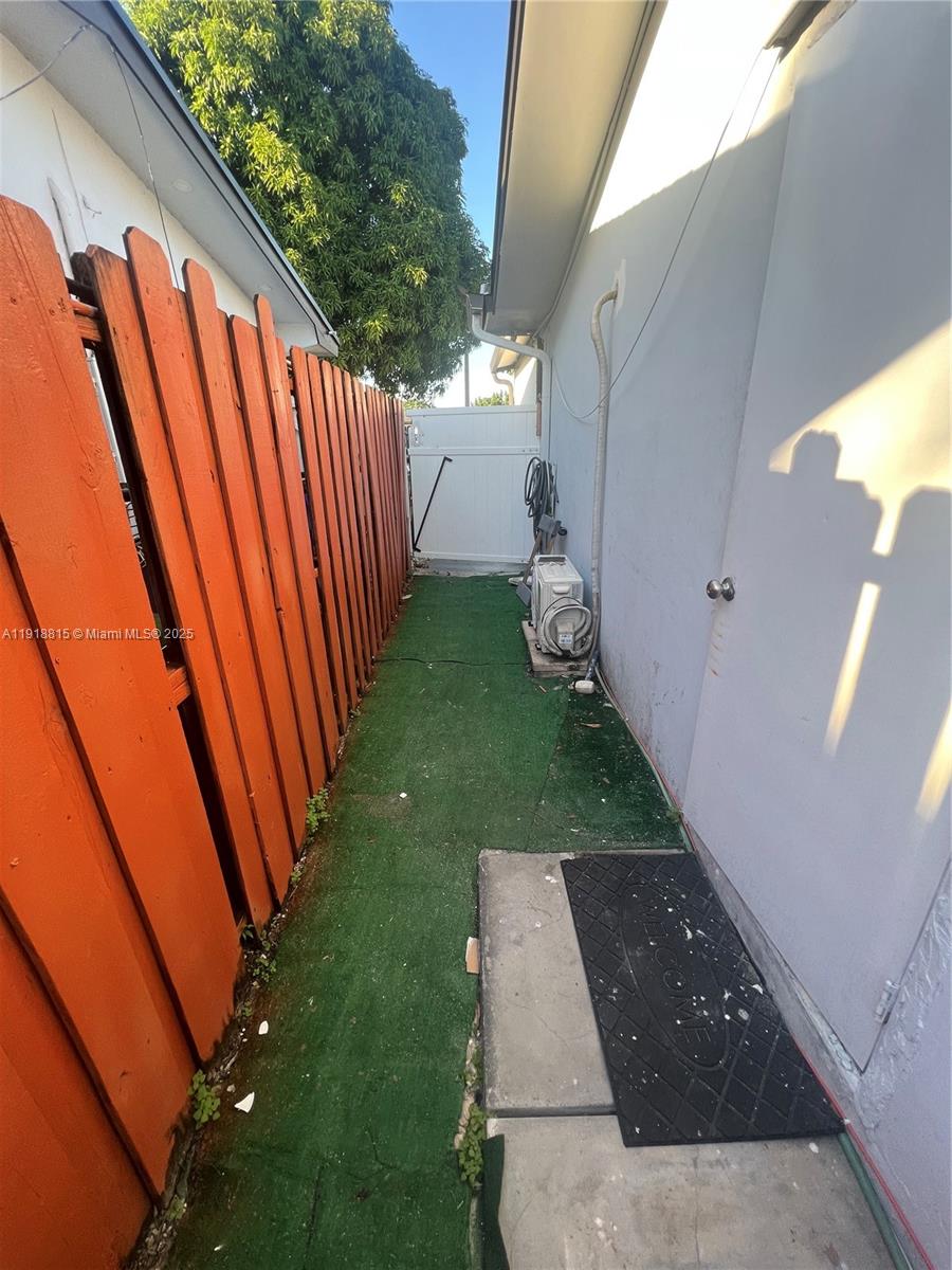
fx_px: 477
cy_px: 635
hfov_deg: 89.9
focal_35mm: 13
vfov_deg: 106.2
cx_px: 476
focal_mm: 1.57
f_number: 1.8
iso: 32
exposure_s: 1/123
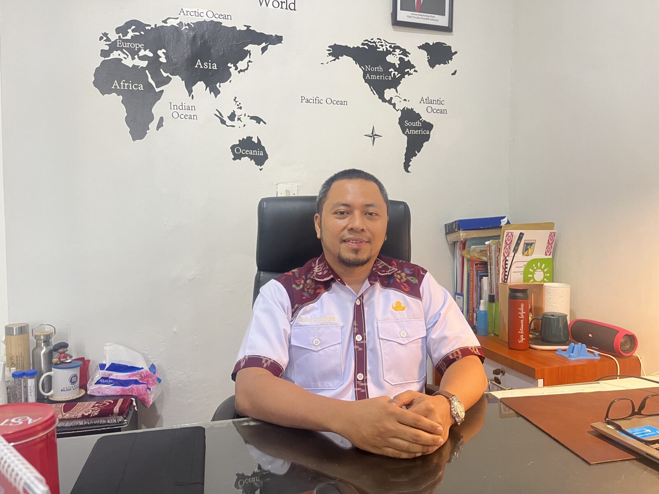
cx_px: 330
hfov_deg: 67.3
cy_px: 247
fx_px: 495
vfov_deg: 53.1
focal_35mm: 26
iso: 320
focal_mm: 5.1
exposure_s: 1/50
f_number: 1.6
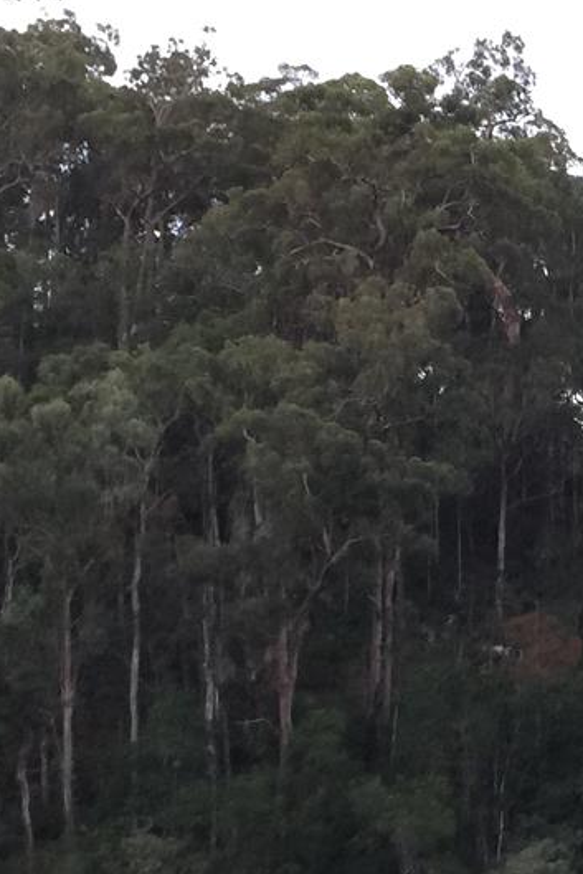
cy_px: 699
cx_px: 705
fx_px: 2257
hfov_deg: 14.2
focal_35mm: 93
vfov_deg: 21.6
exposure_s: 1/33
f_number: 2.2
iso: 50
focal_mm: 4.15
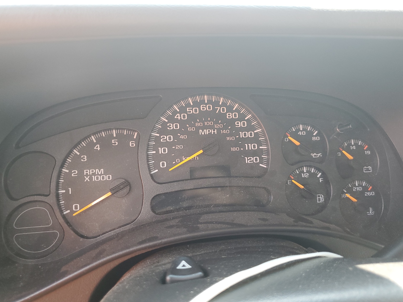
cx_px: 206
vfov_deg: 51.4
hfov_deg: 65.3
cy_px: 153
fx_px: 314
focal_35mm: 27
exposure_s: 1/120
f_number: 1.5
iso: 77
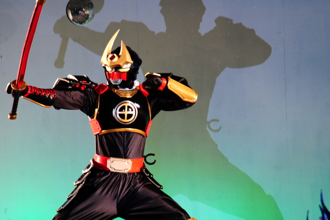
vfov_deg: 3.8
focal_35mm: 364
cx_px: 130
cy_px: 129
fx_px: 3335
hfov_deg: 5.7
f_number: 6.3
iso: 500
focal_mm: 250
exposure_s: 1/30
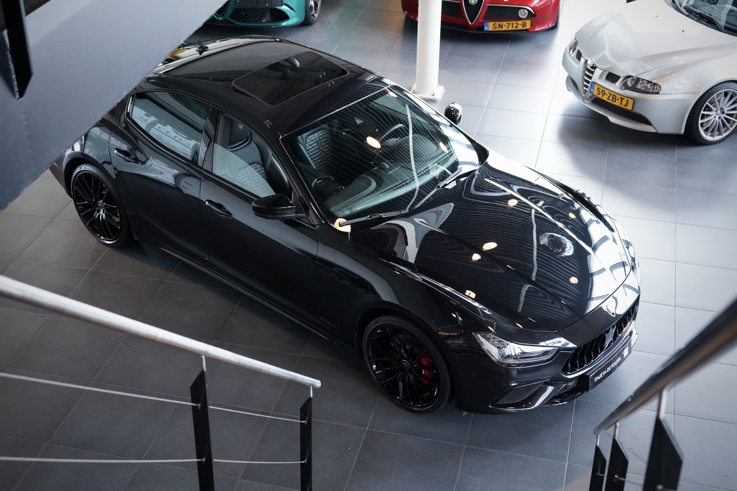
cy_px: 246
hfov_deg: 38.9
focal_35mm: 51
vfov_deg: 26.5
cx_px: 368
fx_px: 1044
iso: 8000
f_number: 4.5
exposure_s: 1/160
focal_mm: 51
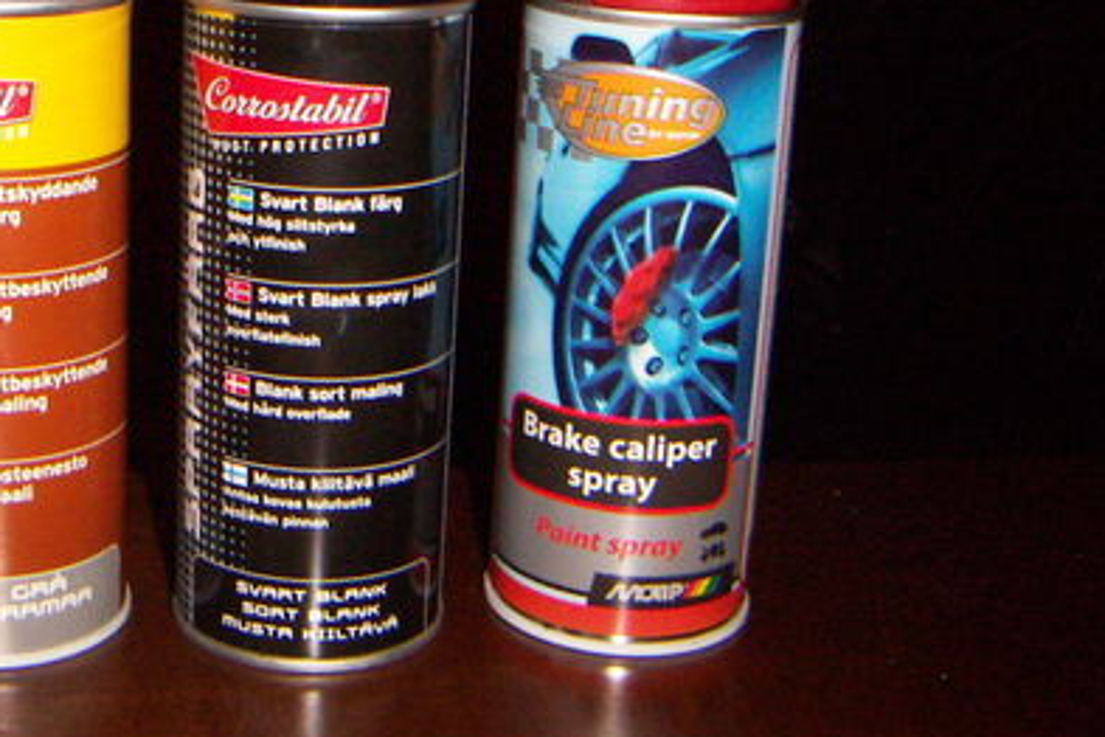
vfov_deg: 22.2
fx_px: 1872
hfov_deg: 32.4
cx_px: 301
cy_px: 284
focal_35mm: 61
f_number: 6.7
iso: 200
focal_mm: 4.7
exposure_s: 1/50
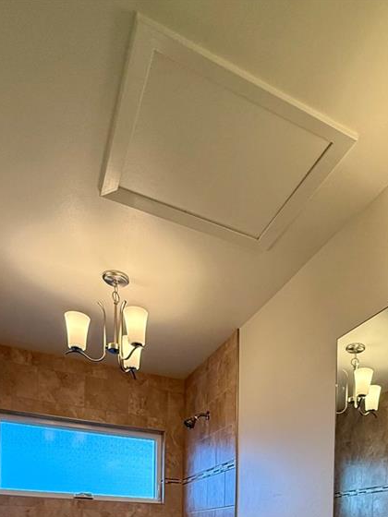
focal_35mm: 30
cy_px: 549
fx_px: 448
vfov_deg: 46.7
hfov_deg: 46.0
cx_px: 263
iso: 200
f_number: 2.2
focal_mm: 2.22
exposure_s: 1/120
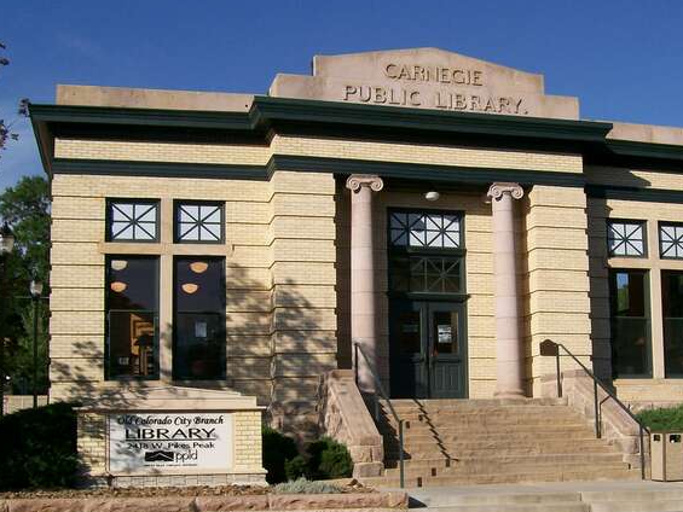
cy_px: 351
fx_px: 1006
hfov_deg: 37.2
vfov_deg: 28.3
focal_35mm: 51
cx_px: 439
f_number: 4.8
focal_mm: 6
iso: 80
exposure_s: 1/752
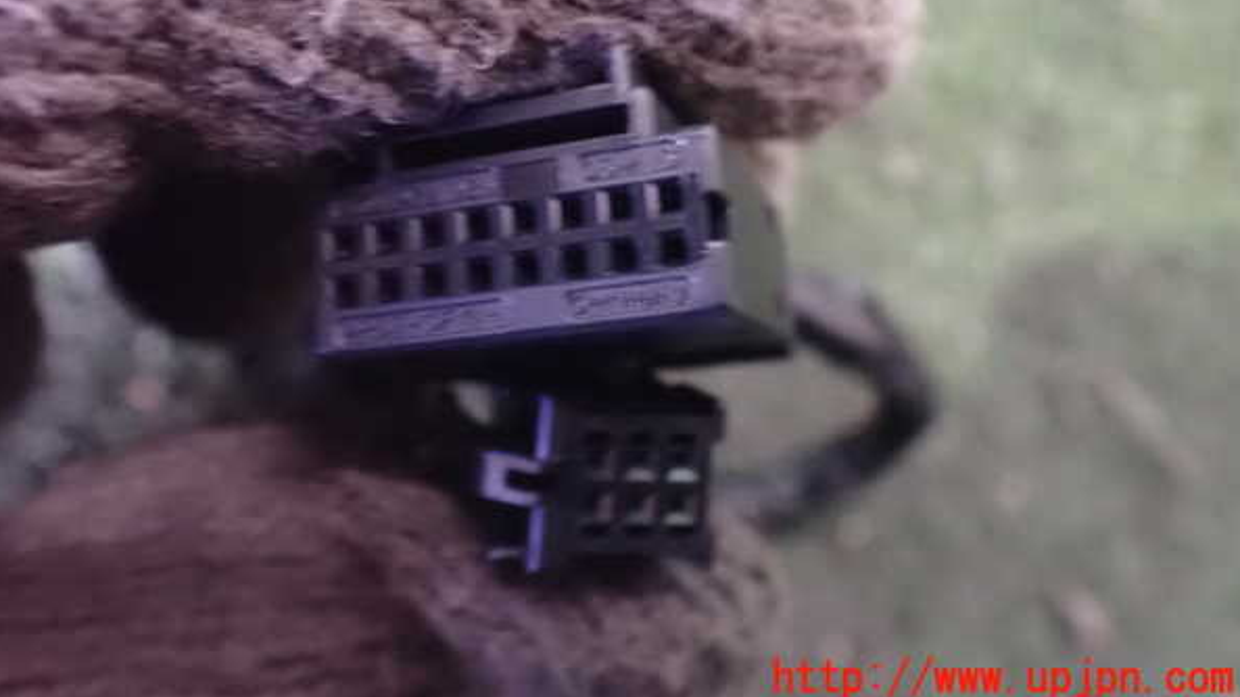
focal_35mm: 33
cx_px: 618
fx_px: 1085
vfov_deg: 35.3
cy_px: 236
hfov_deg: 59.5
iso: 1600
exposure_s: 1/25
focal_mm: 5.4
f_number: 2.3
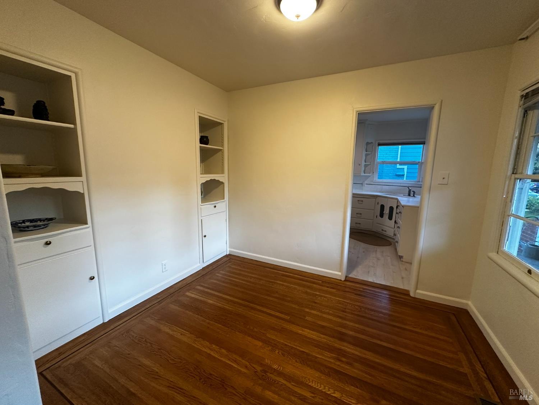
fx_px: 218
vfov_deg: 85.7
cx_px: 270
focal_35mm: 14
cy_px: 202
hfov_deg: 102.1
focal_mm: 2.22
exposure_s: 1/60
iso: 200
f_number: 2.2
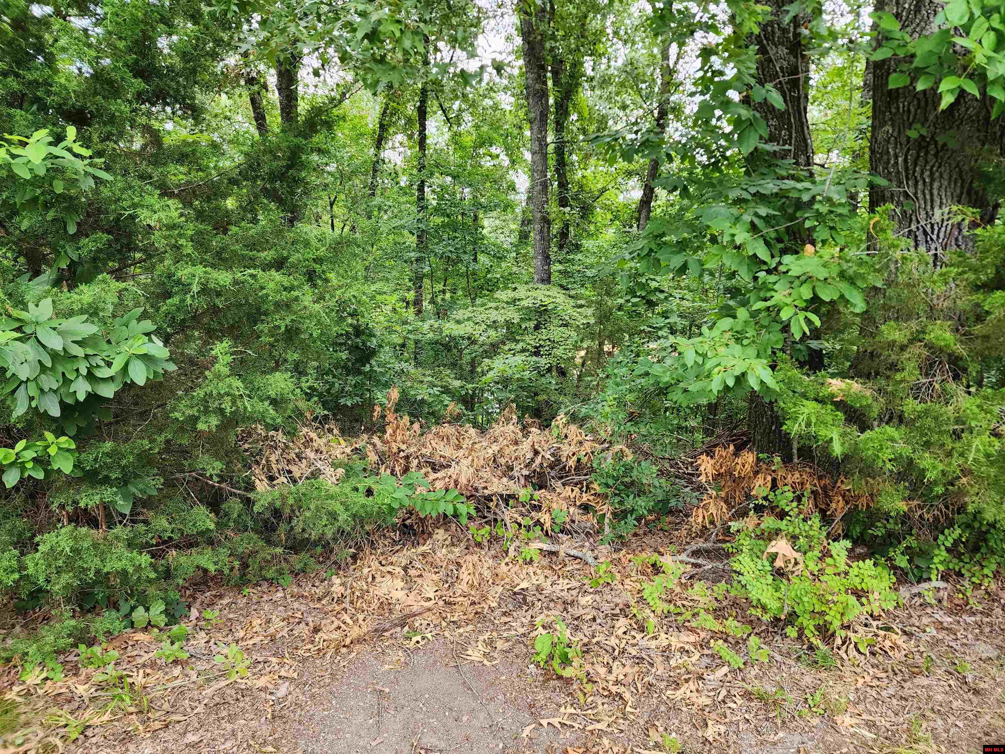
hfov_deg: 73.9
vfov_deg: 58.9
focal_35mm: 23
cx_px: 502
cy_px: 377
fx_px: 668
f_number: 1.8
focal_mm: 6.4
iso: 100
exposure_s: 1/180
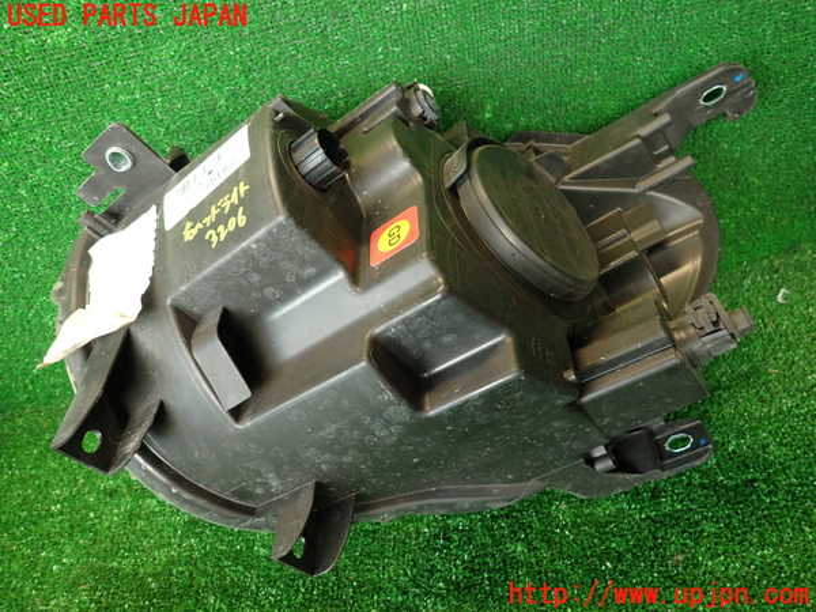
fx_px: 589
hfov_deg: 69.4
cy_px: 306
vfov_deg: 54.9
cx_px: 408
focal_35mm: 25
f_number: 2
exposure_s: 1/40
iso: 200
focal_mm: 4.5
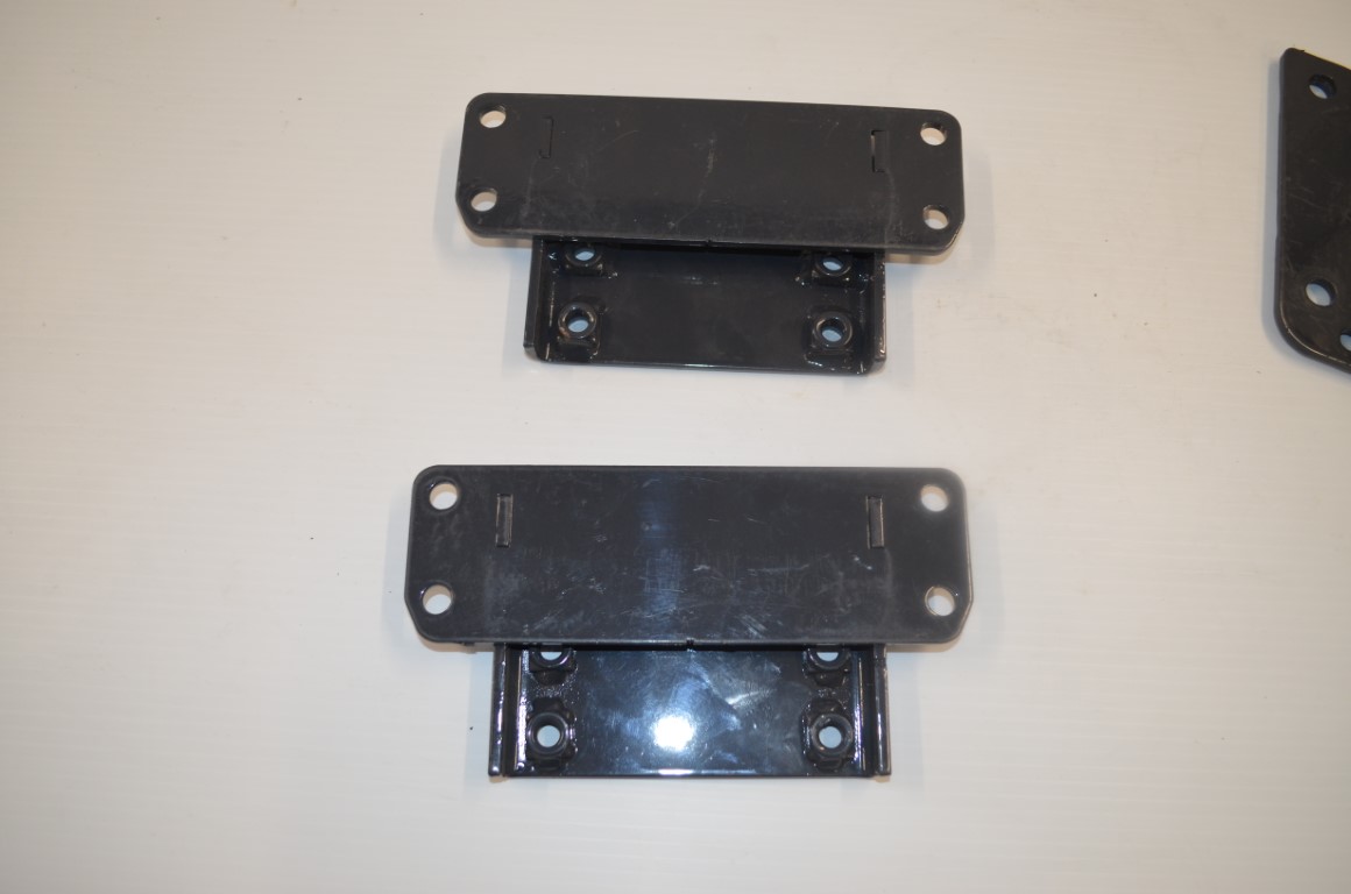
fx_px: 1123
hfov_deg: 62.0
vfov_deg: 43.4
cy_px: 447
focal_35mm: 30
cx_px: 676
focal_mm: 20
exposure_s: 1/125
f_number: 3.8
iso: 400
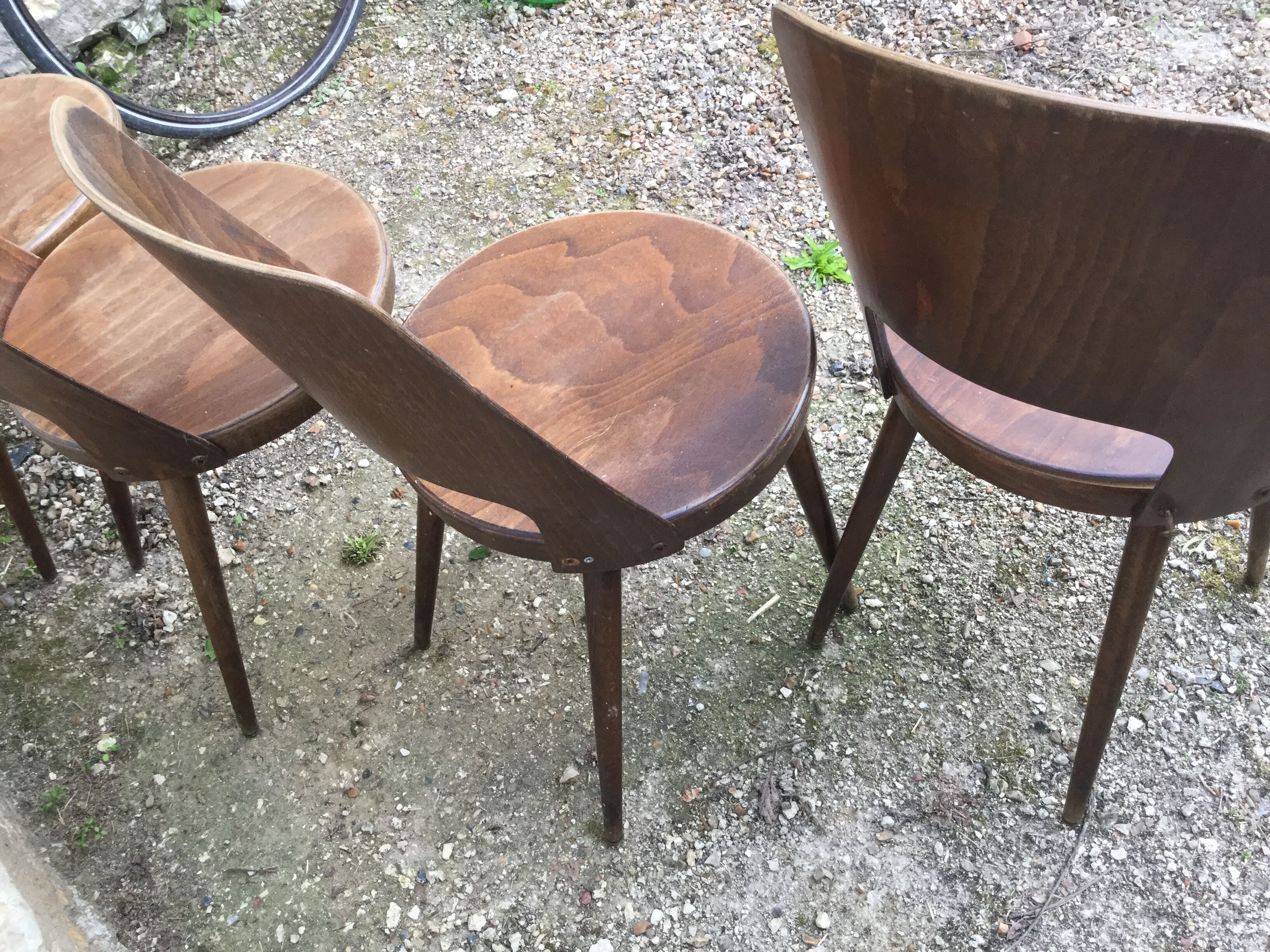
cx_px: 635
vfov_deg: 45.4
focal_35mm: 31
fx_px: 1137
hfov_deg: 58.4
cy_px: 476
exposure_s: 1/33
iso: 32
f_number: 2.4
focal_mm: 3.3
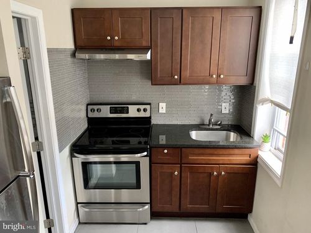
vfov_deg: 53.1
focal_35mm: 26
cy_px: 116
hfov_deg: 67.3
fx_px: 234
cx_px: 156
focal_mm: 4.25
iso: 400
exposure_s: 1/55
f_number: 1.8
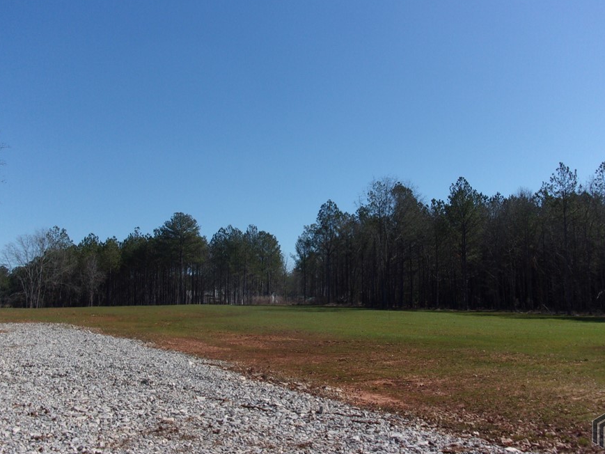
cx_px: 327
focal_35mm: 33
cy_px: 212
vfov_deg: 42.9
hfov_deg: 55.3
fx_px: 577
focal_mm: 5.1
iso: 80
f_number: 10.8
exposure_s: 1/150
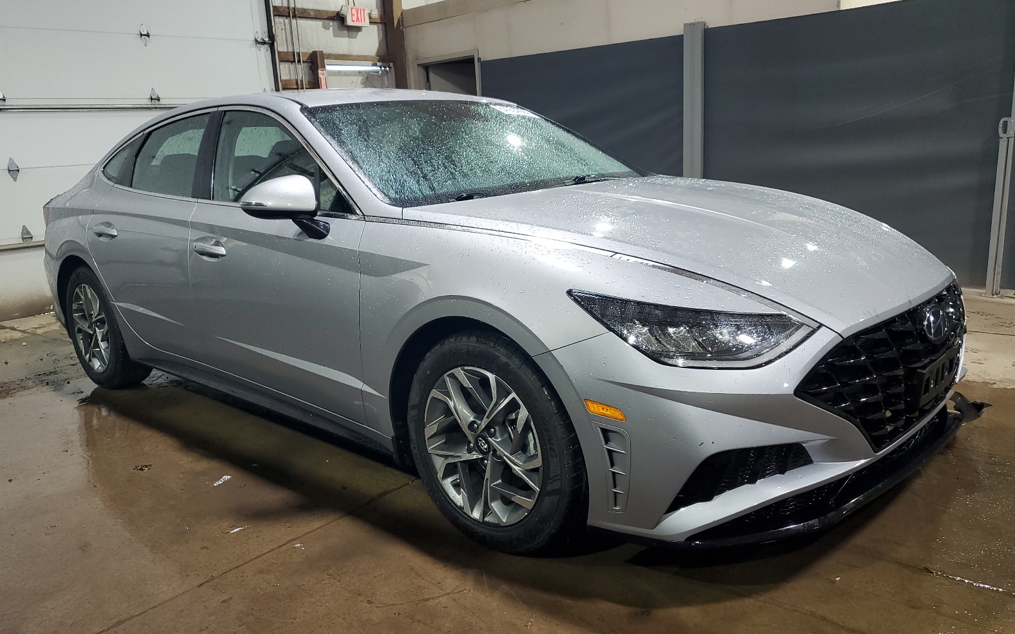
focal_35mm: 28
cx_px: 507
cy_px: 305
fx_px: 774
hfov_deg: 66.5
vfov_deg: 44.5
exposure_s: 1/60.2
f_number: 1.5
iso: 79
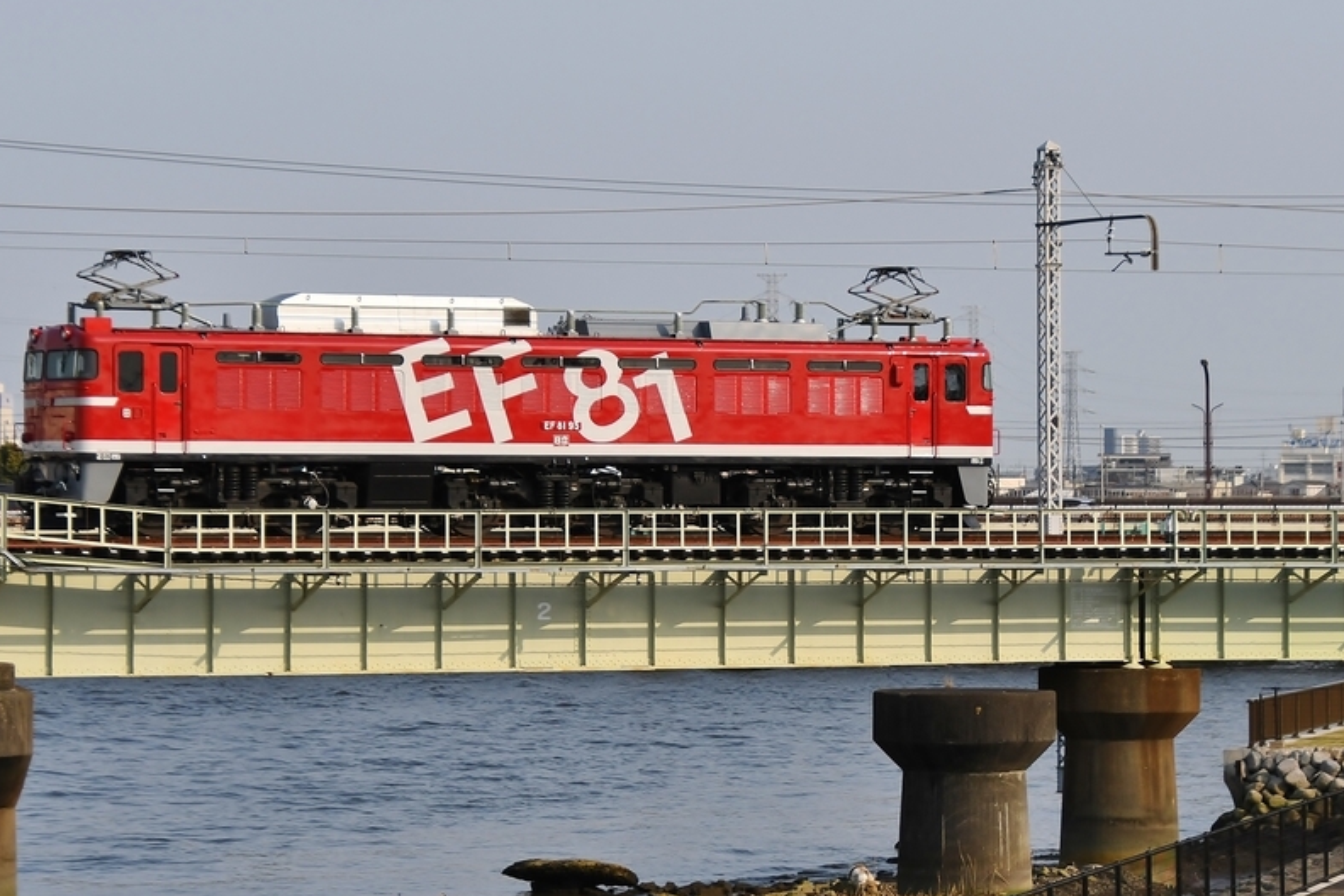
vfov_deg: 8.6
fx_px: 5936
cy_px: 433
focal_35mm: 159
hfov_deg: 12.9
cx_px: 809
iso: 250
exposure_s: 1/1250
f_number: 6.3
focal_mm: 70
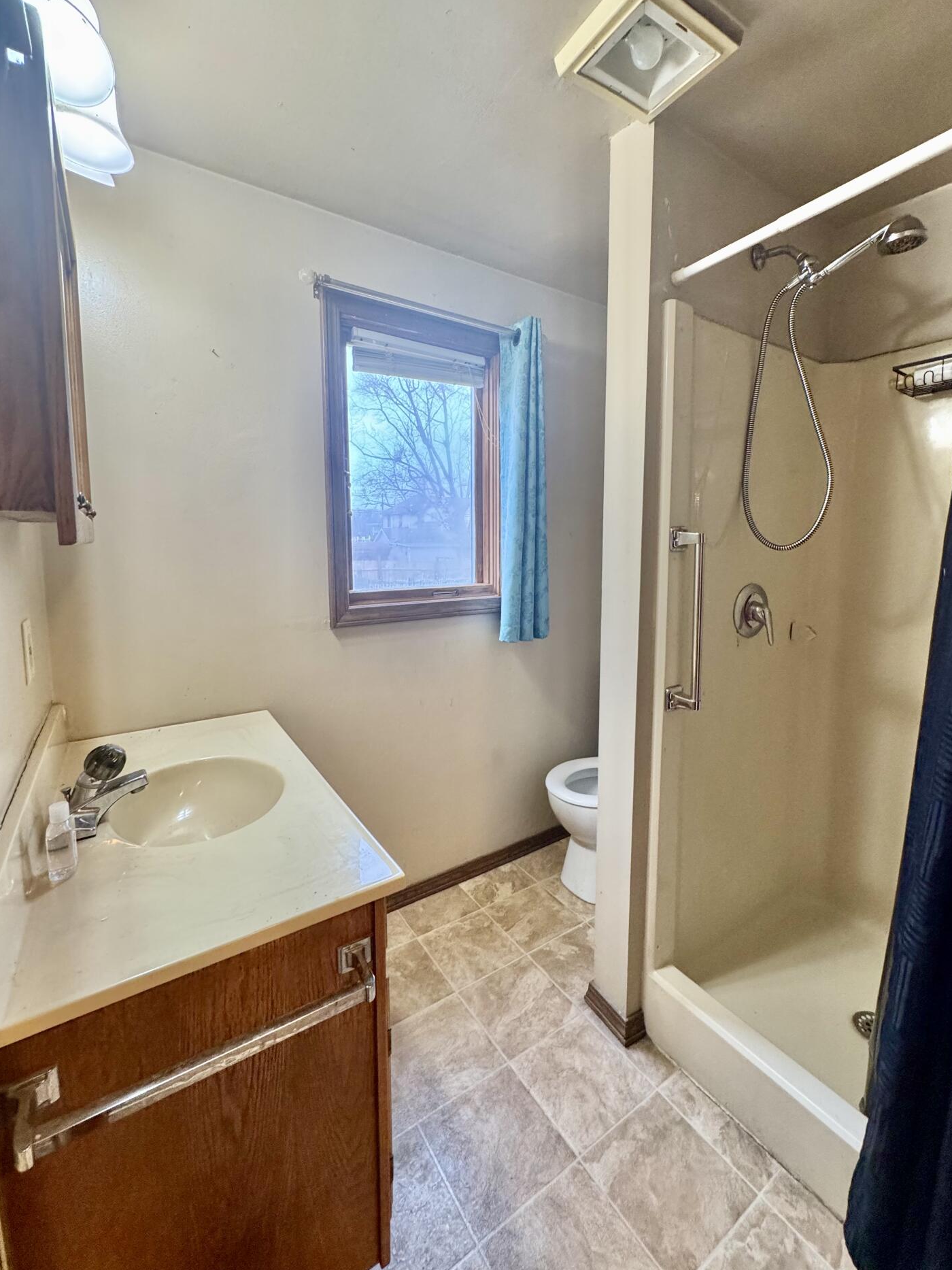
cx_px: 496
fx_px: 550
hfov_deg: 81.7
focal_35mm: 15
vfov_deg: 98.0
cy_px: 591
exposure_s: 1/120
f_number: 2.2
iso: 320
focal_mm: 2.22
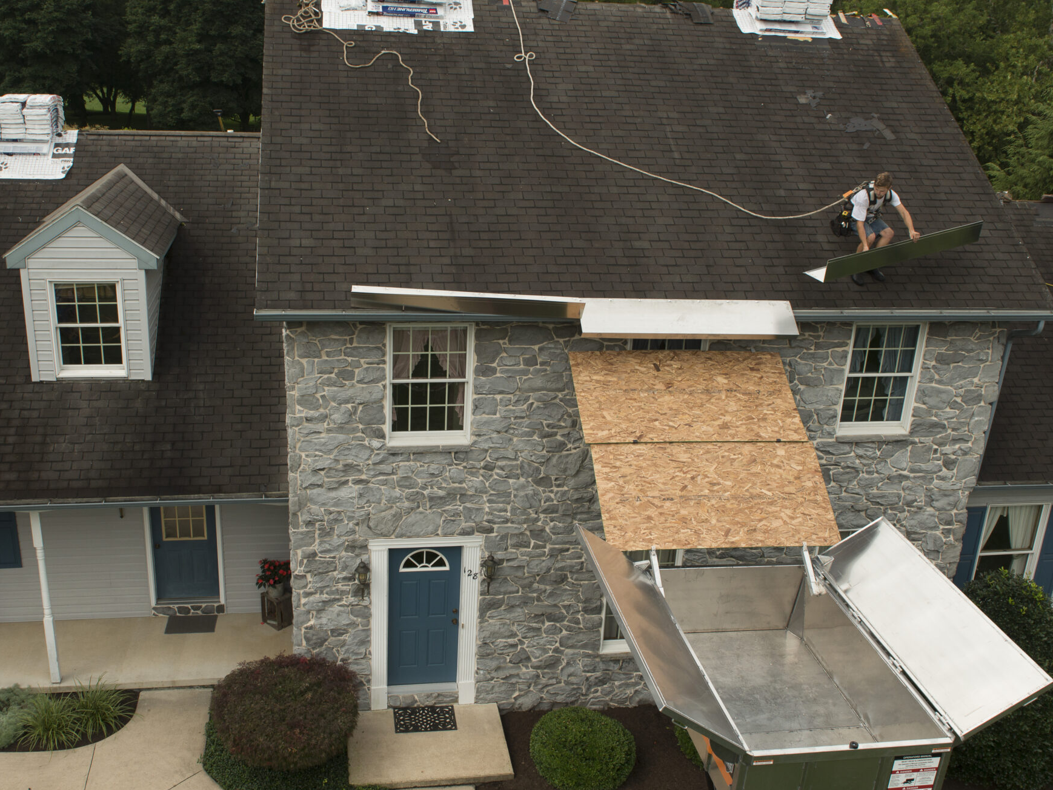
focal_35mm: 34
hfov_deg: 53.9
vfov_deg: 41.8
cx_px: 474
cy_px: 407
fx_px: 1034
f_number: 8
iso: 400
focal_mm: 24
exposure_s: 1/200
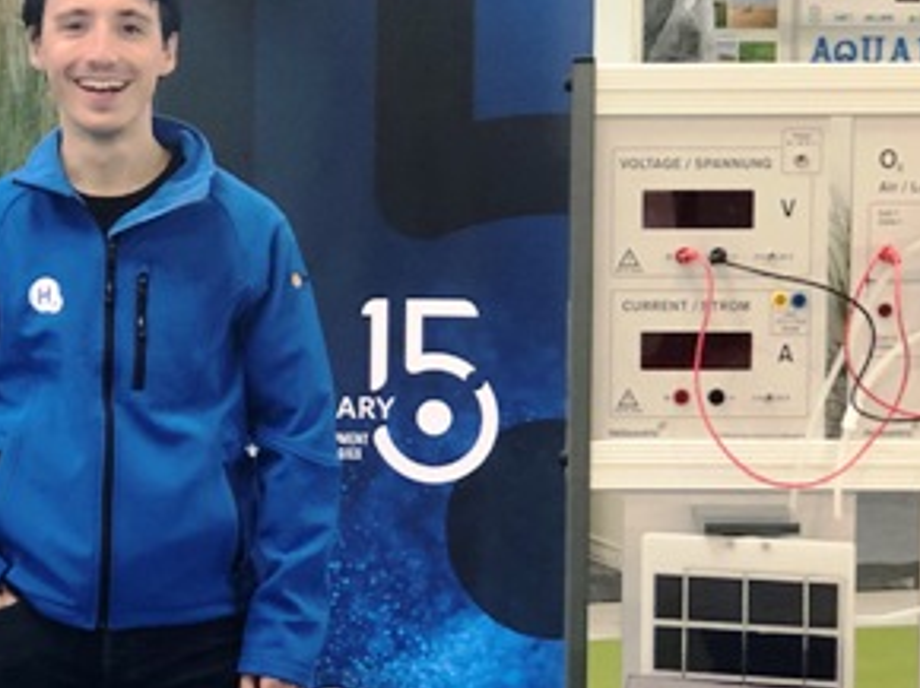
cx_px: 247
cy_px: 450
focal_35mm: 126
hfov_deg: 15.6
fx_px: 3346
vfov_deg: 11.7
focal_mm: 6.6
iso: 250
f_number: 2.8
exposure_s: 1/33
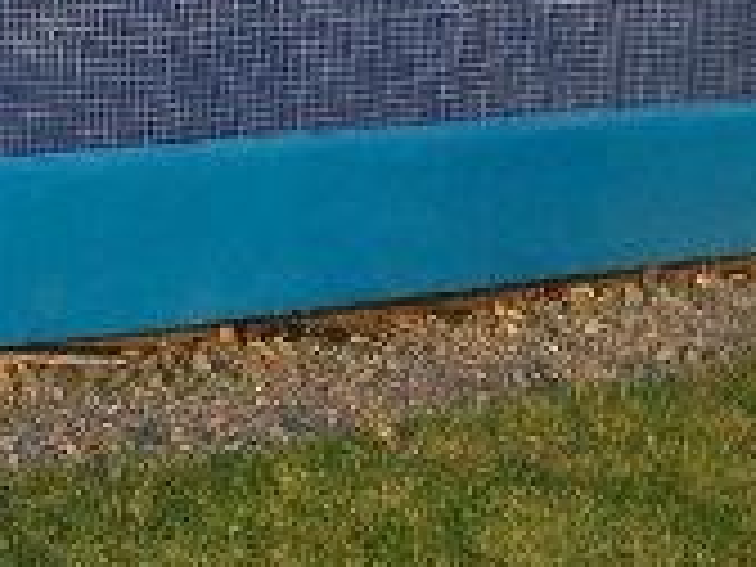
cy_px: -338
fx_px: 2992
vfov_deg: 10.4
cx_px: -148
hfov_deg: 14.0
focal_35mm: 137
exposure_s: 1/222
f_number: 4.5
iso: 100
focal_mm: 5.9
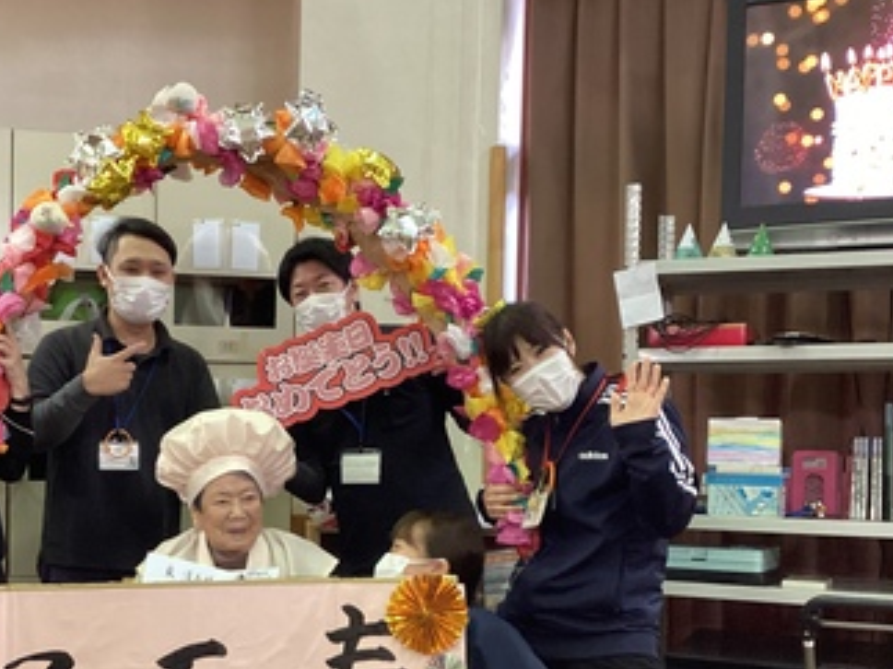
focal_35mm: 48
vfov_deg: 29.8
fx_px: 1238
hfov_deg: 39.4
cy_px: 488
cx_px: 340
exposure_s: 1/40
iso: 320
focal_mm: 3.3
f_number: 2.4
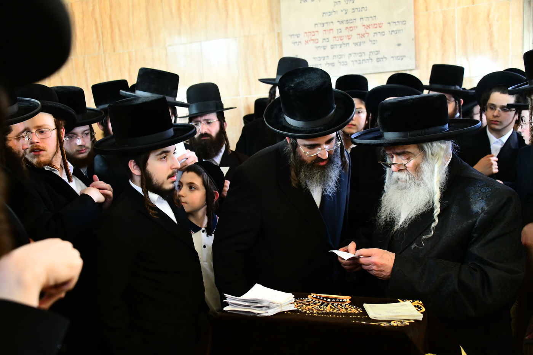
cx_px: 266
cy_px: 178
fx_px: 592
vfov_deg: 33.4
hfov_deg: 48.5
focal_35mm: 40
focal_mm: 40
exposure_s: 1/80
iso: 5000
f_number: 4.5
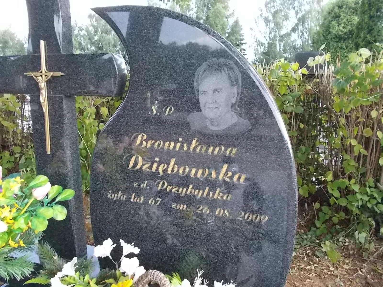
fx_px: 288
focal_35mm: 26
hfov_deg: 67.3
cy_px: 144
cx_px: 192
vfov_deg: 53.1
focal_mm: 4.6
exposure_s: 1/320
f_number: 3.2
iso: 400
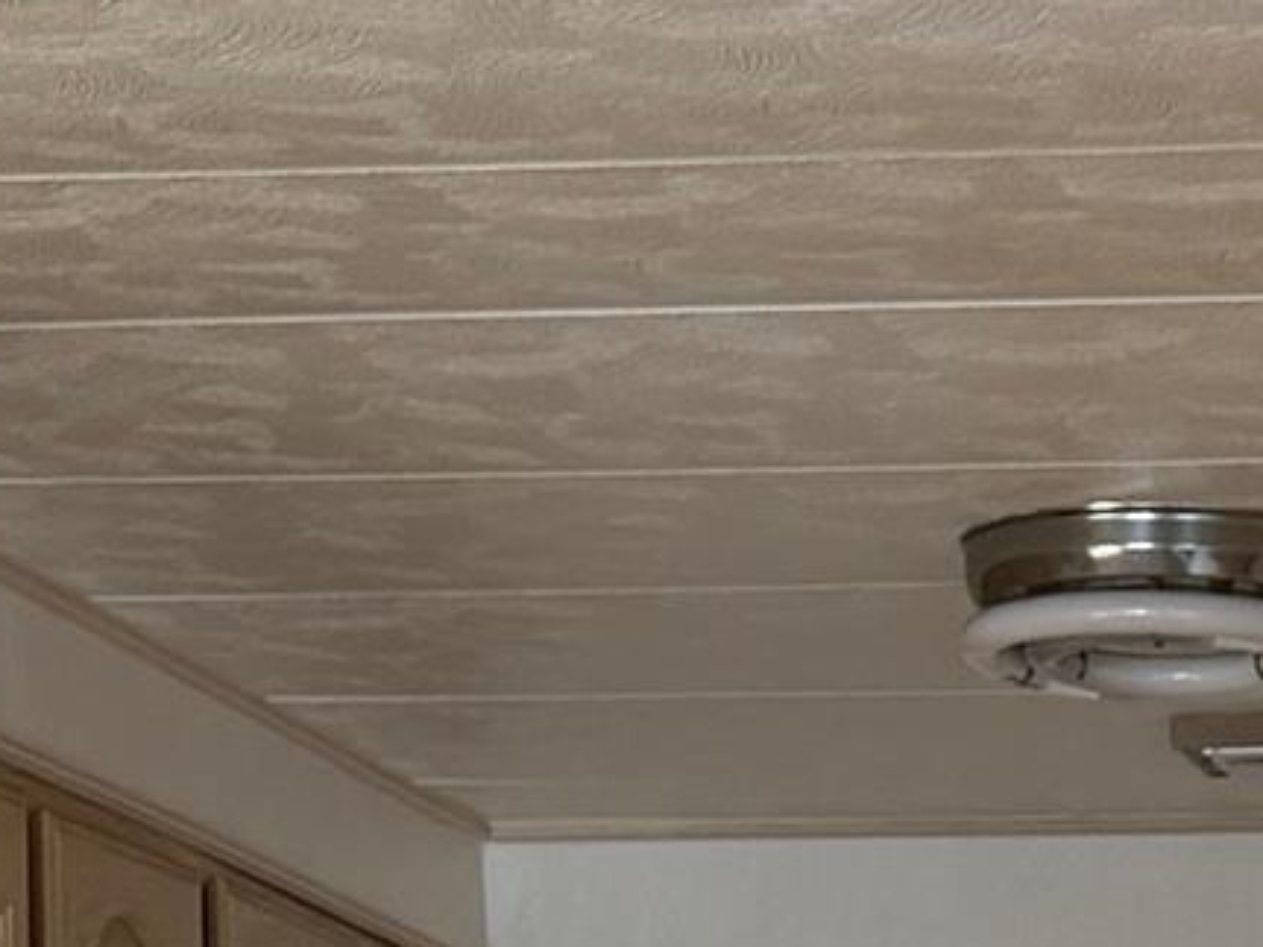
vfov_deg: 8.0
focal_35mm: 171
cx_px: 1553
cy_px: 2275
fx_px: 6237
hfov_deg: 11.3
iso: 100
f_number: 1.78
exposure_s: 1/147
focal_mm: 6.76
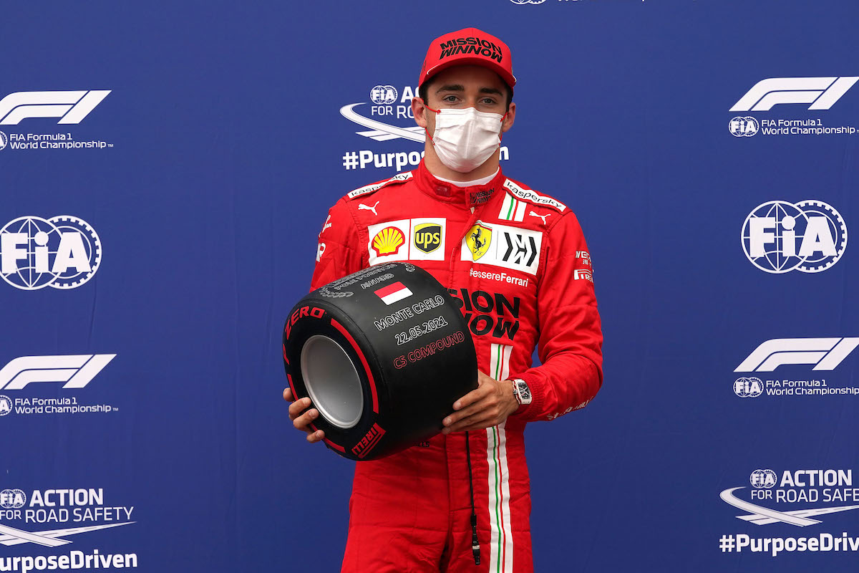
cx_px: 430
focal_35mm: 123
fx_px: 2935
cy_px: 286
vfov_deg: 11.1
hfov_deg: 16.7
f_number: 5.6
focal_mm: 123
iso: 500
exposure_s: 1/500
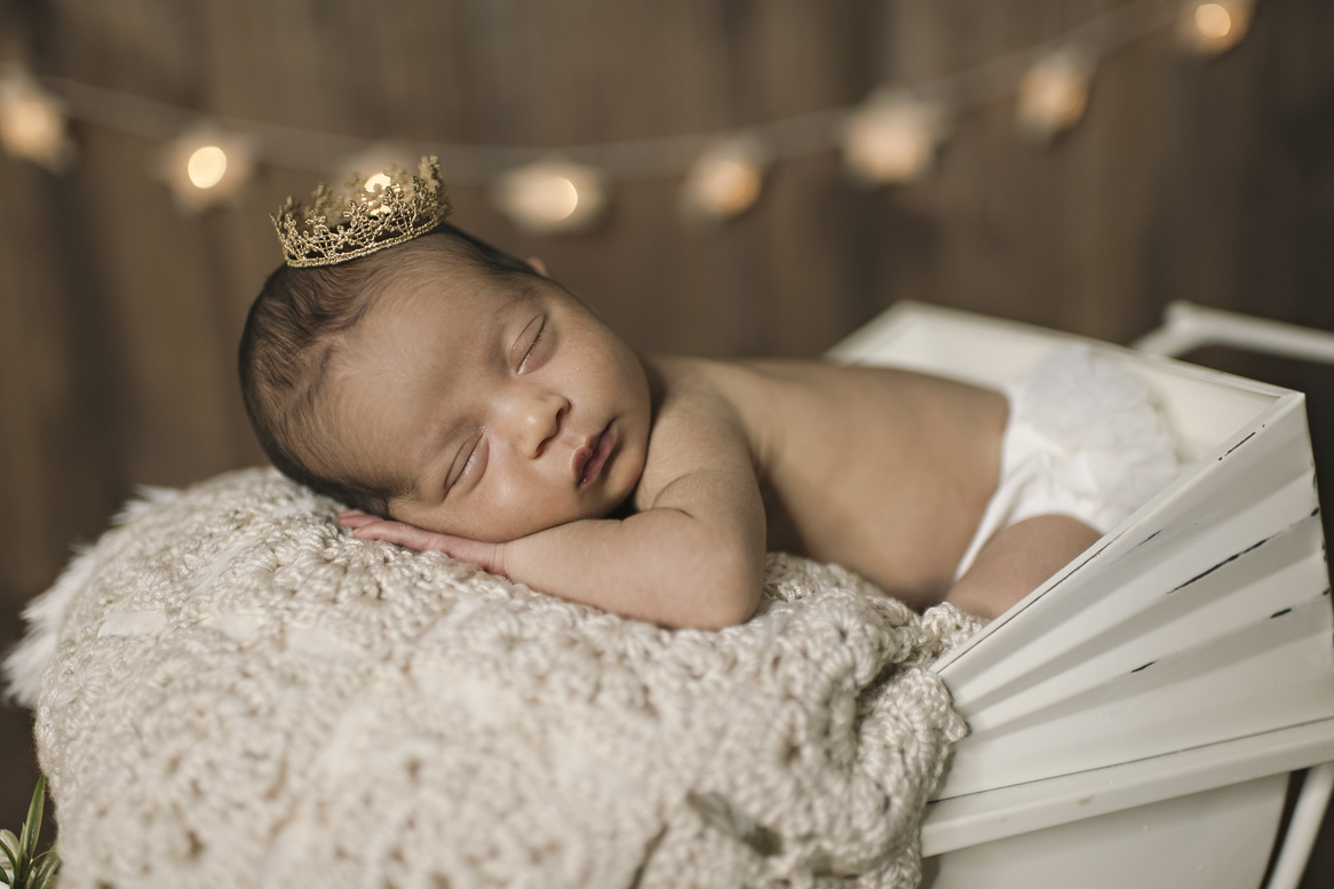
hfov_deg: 53.1
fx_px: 1334
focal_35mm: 36
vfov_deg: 36.9
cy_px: 453
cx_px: 676
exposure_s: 1/250
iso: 250
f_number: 1.6
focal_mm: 35
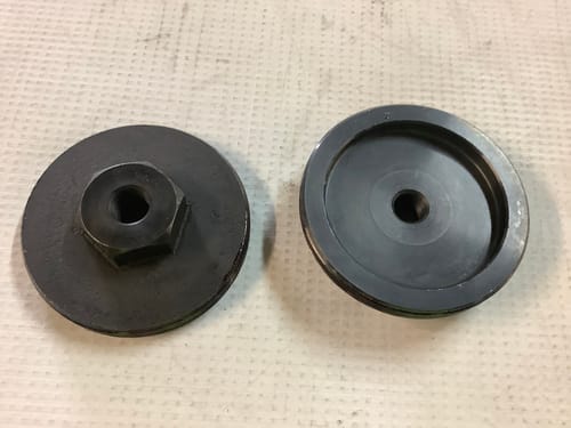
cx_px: 286
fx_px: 511
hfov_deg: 58.4
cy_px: 214
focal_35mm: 31
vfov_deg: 45.4
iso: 250
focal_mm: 3.3
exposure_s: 1/50
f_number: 2.4
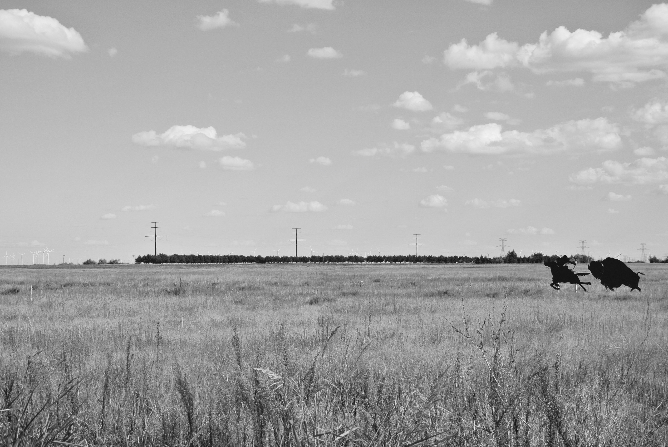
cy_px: 224
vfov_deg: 21.0
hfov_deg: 30.9
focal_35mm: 65
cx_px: 334
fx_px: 1208
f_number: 5
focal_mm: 24.2
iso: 100
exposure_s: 1/640
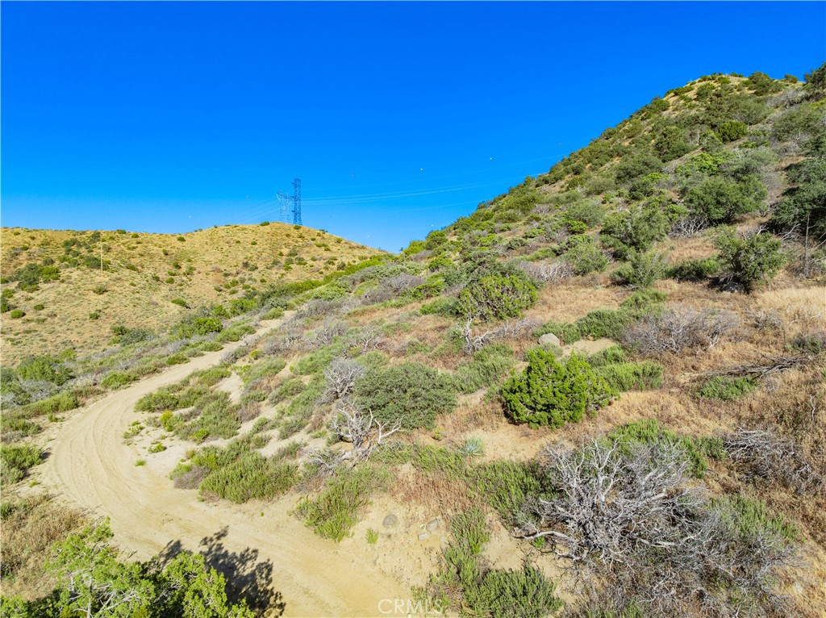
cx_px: 413
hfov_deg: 71.6
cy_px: 309
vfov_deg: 56.7
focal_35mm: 24
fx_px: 572
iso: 100
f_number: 2.8
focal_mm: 12.29
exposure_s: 1/1600
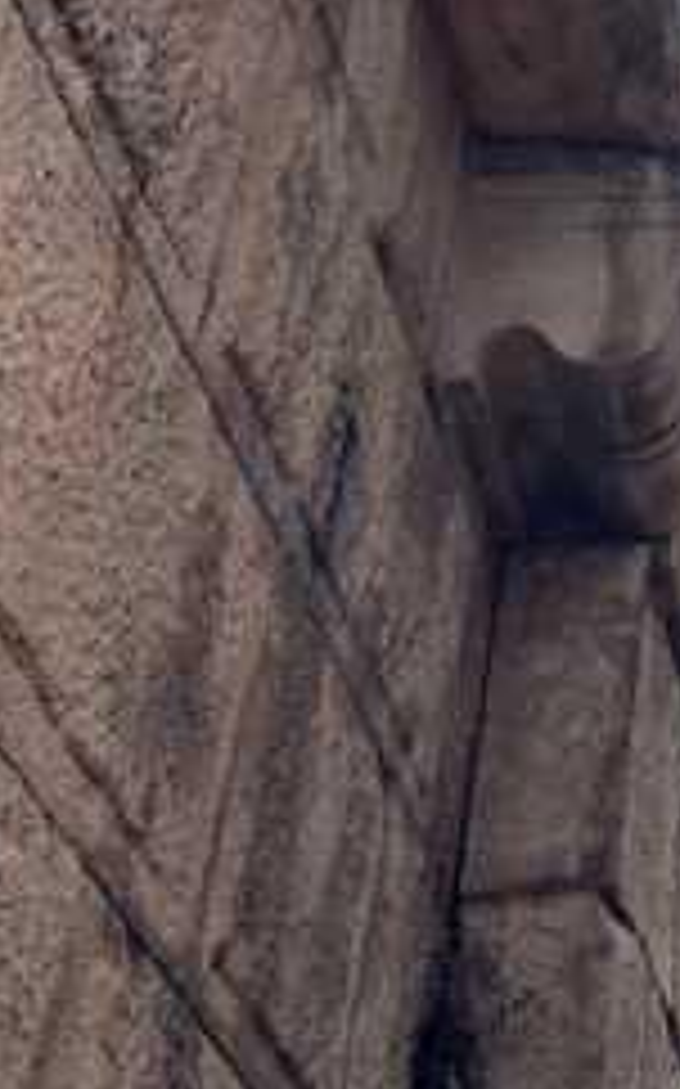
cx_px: 1153
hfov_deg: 14.5
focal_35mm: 81
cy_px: -261
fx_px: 2405
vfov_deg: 23.1
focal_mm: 16
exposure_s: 1/400
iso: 400
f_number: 11
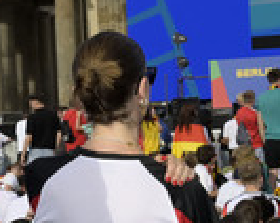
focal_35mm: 153
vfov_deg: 10.1
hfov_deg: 12.4
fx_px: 1266
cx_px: -12
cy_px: 103
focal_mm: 48
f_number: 16
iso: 640
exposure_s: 1/250
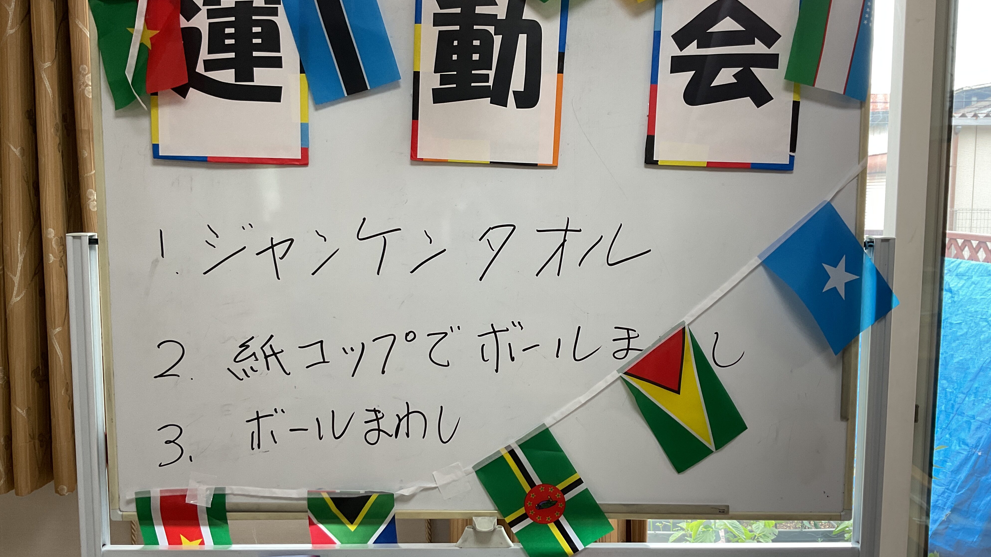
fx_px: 841
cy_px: 276
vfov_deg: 36.7
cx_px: 494
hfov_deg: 61.0
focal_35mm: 32
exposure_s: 1/100
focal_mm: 3
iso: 50
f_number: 1.8
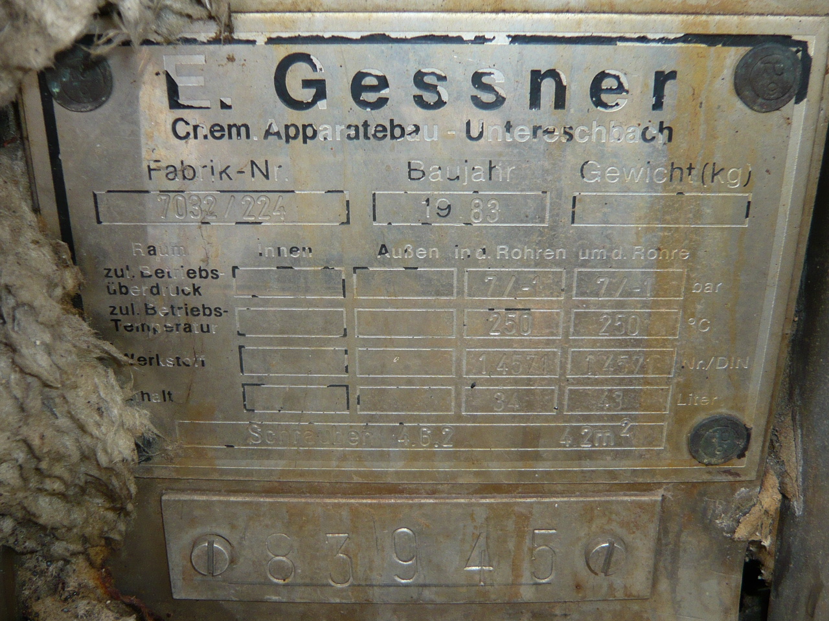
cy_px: 310
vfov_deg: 36.8
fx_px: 934
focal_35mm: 39
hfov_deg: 47.9
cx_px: 414
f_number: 2.8
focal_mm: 4.6
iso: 100
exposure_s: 1/30
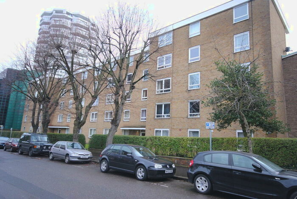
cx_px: 148
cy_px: 100
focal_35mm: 26
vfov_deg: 50.5
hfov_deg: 70.4
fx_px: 211
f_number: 5.3
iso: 200
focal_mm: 17
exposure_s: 1/100
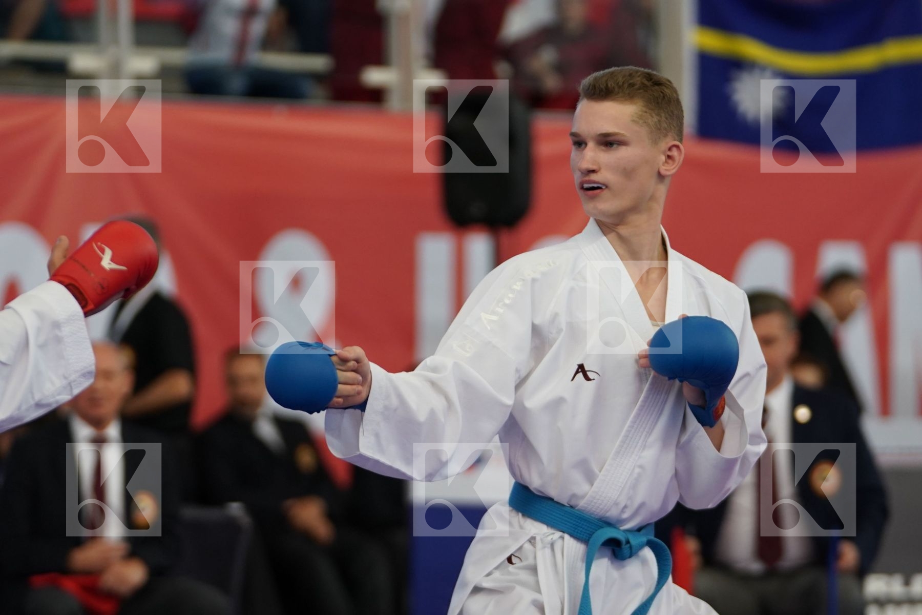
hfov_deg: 11.0
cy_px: 308
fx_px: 4789
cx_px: 461
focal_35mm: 187
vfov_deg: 7.3
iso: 1250
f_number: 2.8
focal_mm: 125
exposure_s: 1/1000
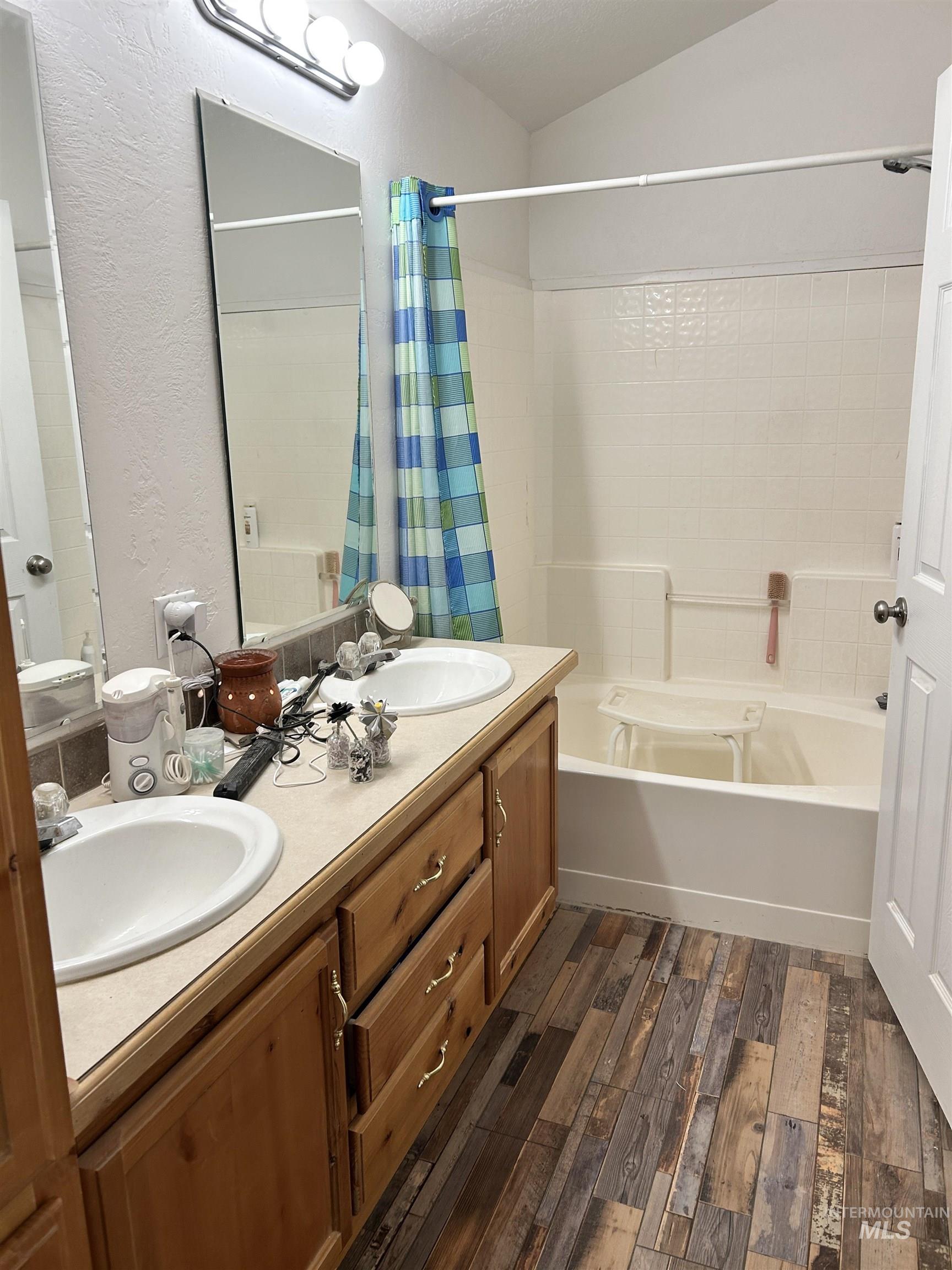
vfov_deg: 67.3
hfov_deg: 53.1
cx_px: 476
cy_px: 635
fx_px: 953
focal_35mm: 26
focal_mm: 5.7
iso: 80
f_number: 1.5
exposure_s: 1/120
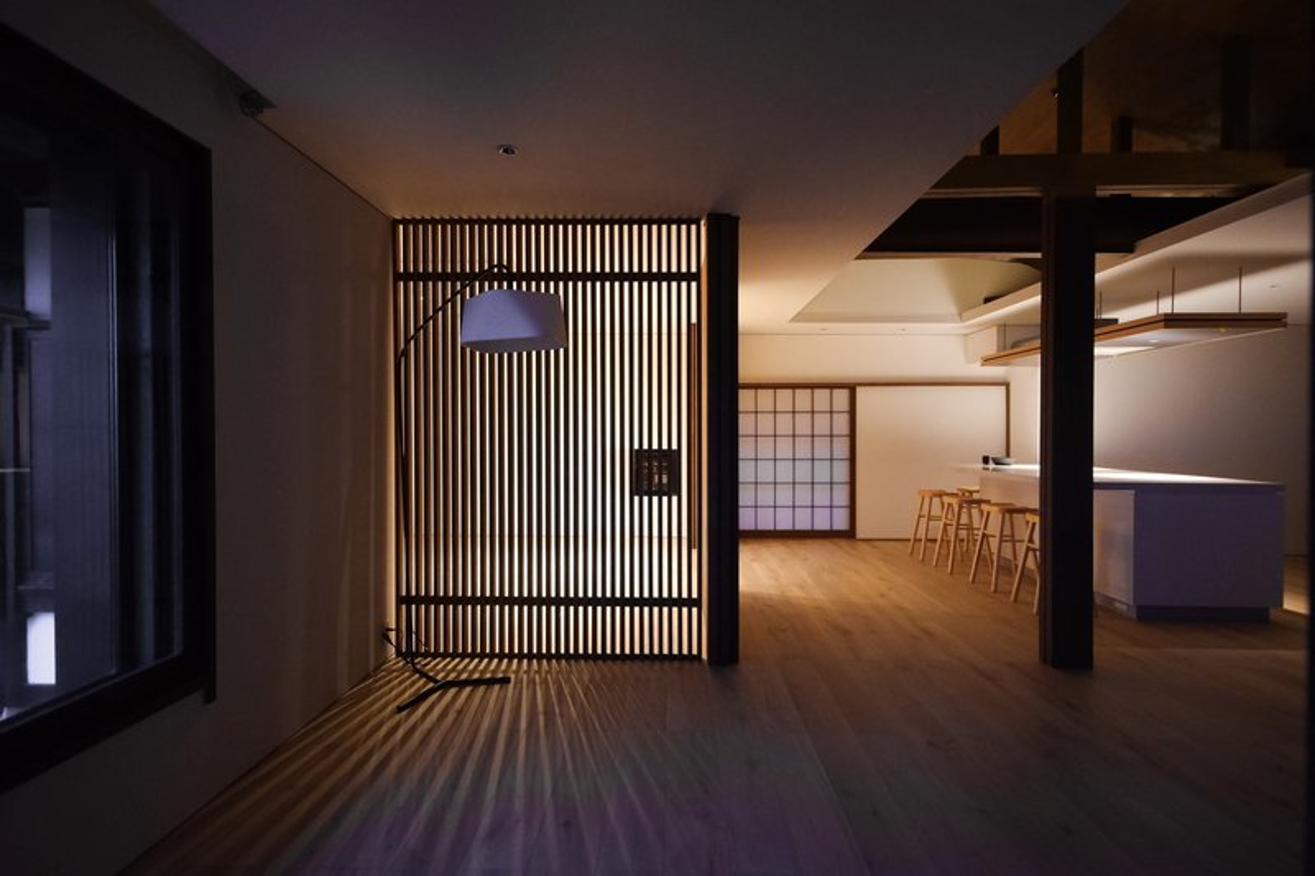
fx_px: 1315
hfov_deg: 53.1
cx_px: 658
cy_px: 438
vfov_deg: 36.9
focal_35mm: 36
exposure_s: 1/18
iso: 3200
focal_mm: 24
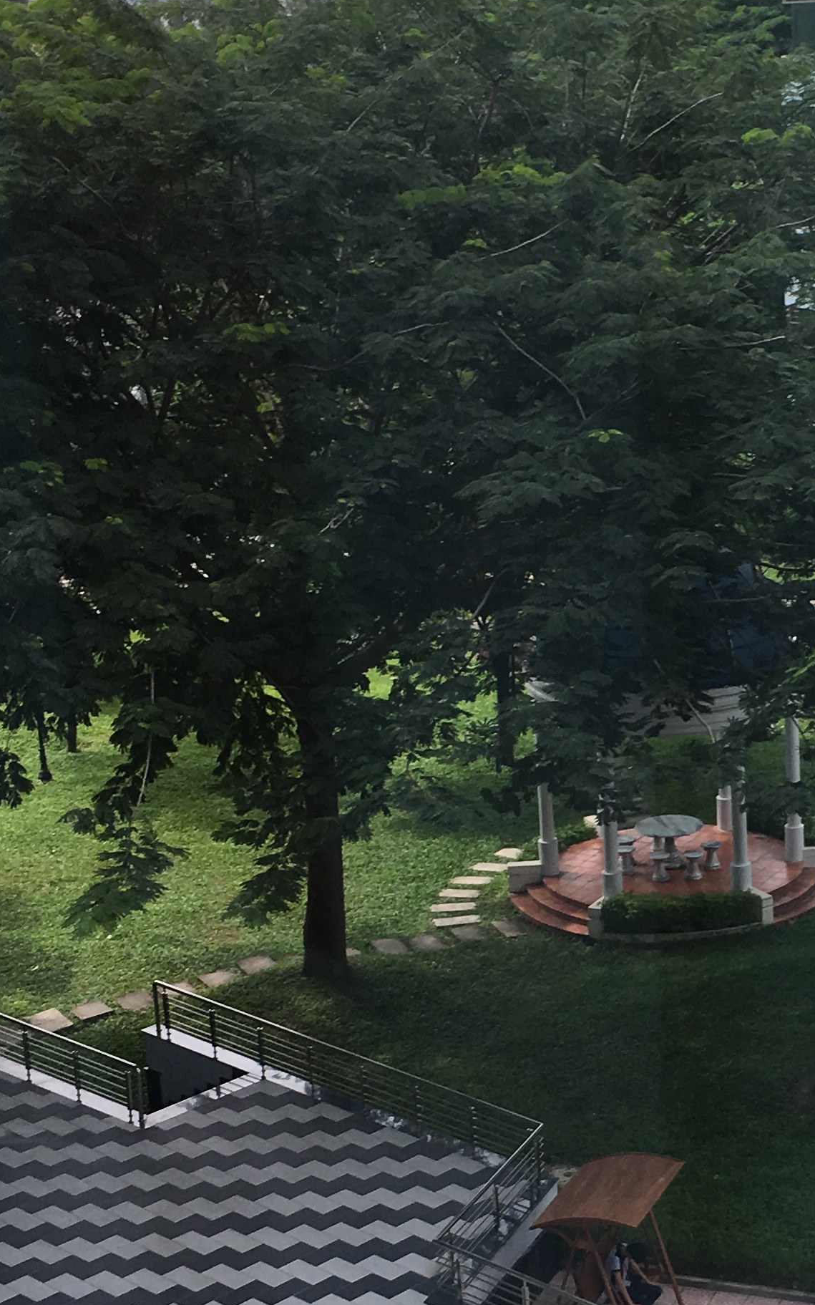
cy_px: 804
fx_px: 2417
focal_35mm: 68
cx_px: 747
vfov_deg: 30.1
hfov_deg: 18.8
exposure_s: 1/304
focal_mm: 4.15
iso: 25
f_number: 2.2
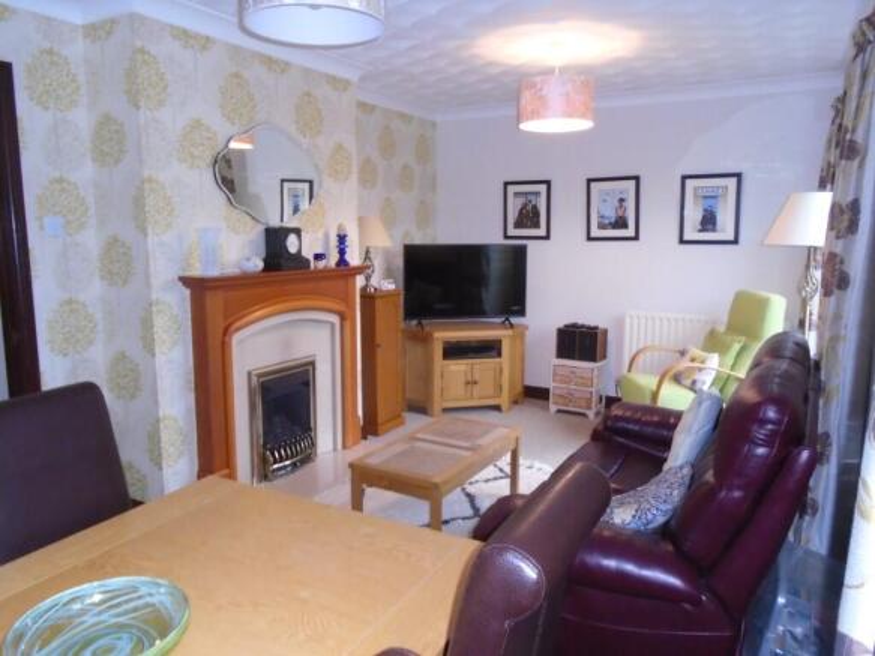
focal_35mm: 26
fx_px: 657
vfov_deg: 53.0
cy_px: 328
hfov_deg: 67.3
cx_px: 438
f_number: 3.2
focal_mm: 4.6
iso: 400
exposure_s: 1/30
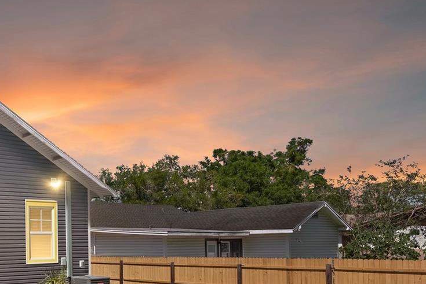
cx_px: 5
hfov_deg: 44.5
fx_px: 438
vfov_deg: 34.5
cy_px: 241
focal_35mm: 37
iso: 100
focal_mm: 17
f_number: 8
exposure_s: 1/100
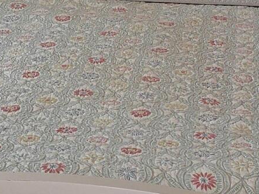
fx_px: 1160
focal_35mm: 155
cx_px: 149
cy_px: 30
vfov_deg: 9.5
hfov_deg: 12.7
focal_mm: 6.3
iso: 80
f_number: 1.7
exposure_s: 1/60.2
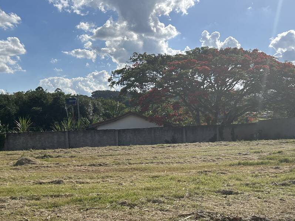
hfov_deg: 40.4
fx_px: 400
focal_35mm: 47
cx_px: 160
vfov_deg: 30.4
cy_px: 163
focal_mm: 5.7
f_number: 1.5
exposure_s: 1/6993
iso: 50
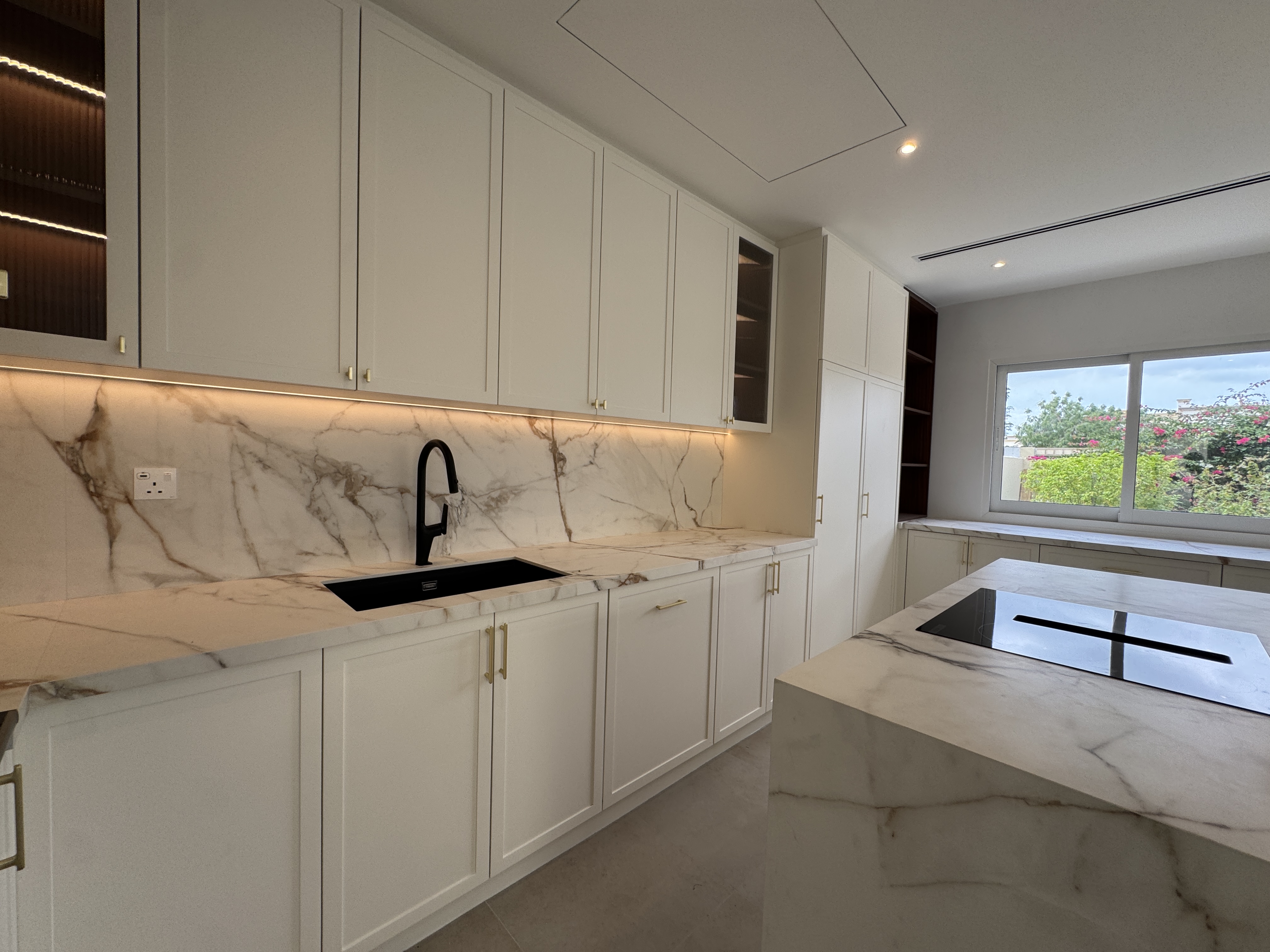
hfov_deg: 102.1
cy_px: 476
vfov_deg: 85.7
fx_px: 514
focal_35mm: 14
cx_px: 635
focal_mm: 2.22
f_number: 2.2
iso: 40
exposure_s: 1/128
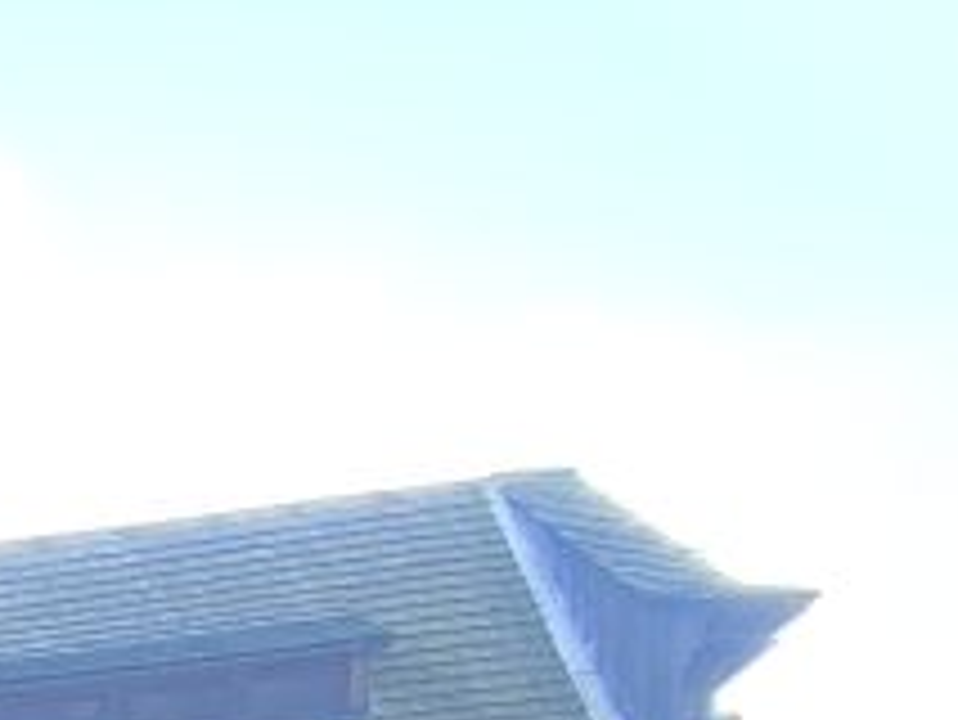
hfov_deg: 17.0
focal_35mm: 77
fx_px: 2132
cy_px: 1721
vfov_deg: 13.8
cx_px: -1057
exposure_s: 1/100
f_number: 2.2
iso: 73
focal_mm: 1.65
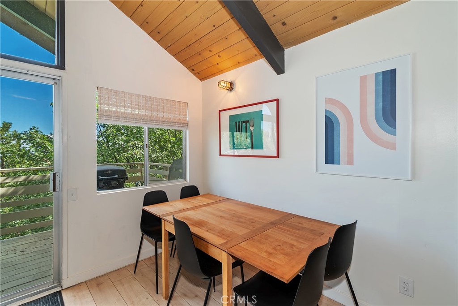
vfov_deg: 77.3
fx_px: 191
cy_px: 153
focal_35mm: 15
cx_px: 229
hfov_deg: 100.4
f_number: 8
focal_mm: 10
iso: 200
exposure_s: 1/30
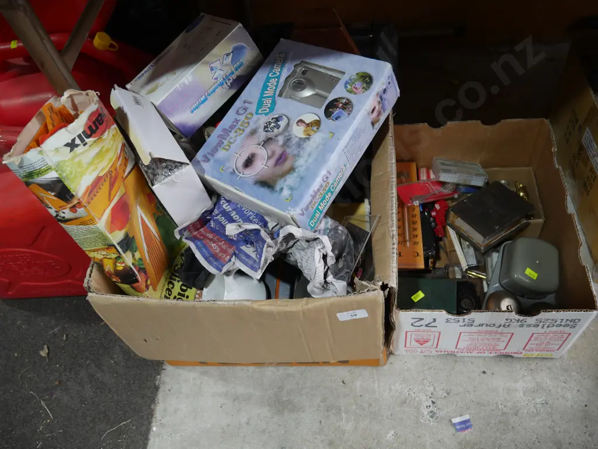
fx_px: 484
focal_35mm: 28
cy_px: 224
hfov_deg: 63.4
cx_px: 299
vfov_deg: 49.8
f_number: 3.5
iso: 200
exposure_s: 1/100
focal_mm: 14
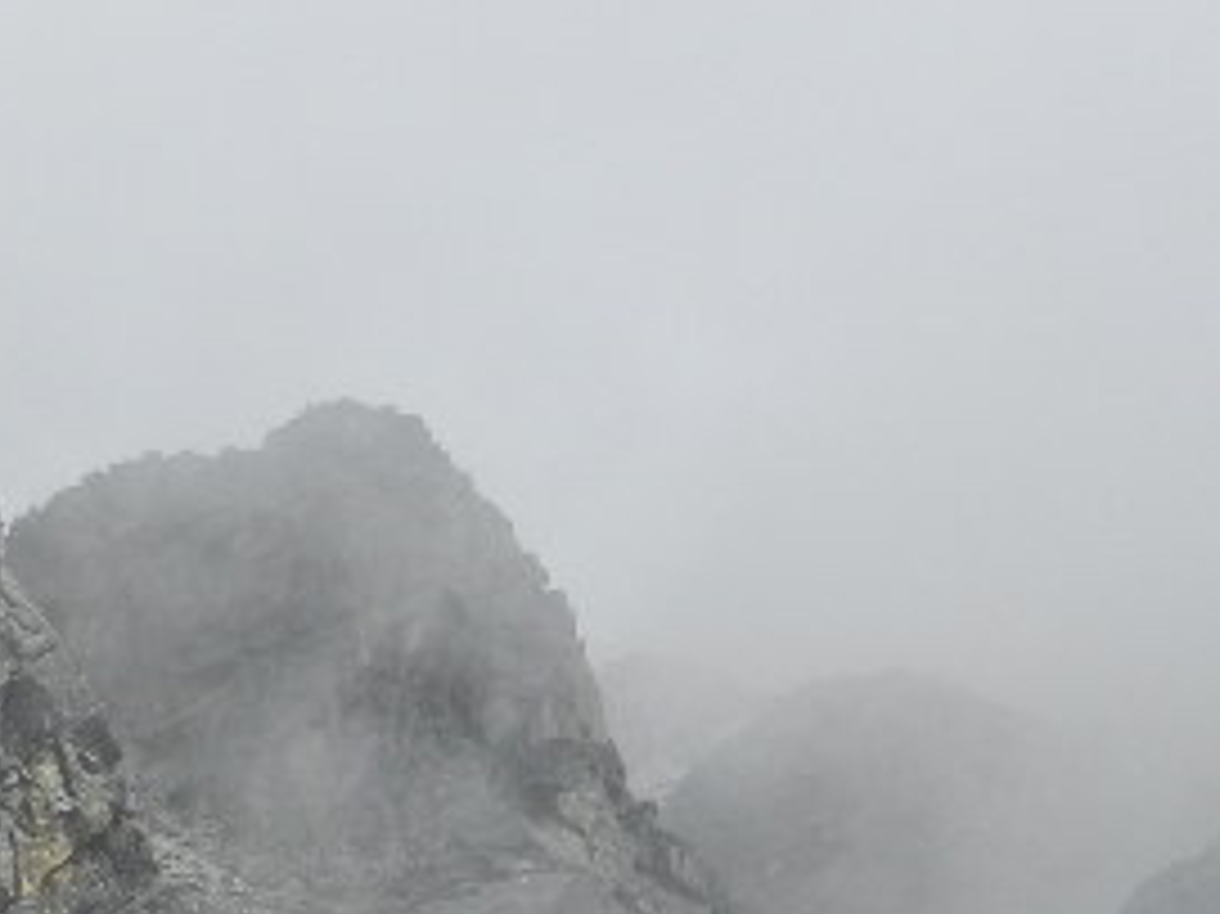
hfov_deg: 9.7
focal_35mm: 201
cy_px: 1081
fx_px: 7081
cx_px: -198
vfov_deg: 7.3
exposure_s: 1/1000
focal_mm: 12.3
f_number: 4.6
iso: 160
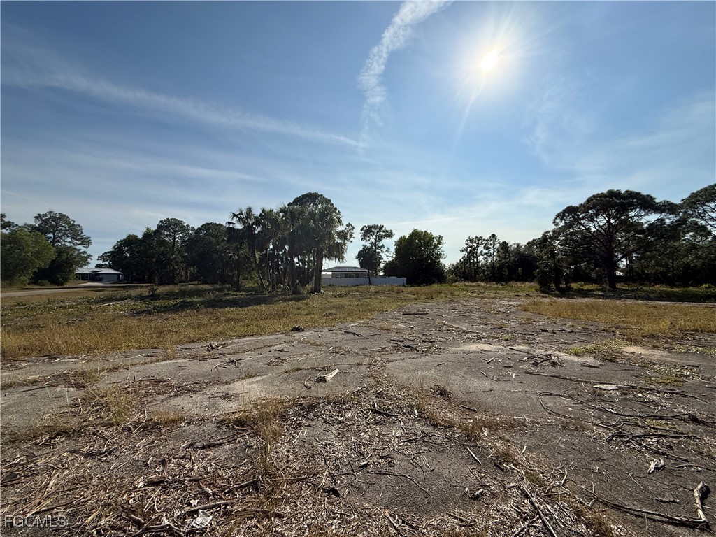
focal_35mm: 14
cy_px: 268
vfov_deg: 85.7
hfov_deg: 102.1
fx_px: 290
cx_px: 358
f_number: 2.2
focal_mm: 2.22
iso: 50
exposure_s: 1/6173
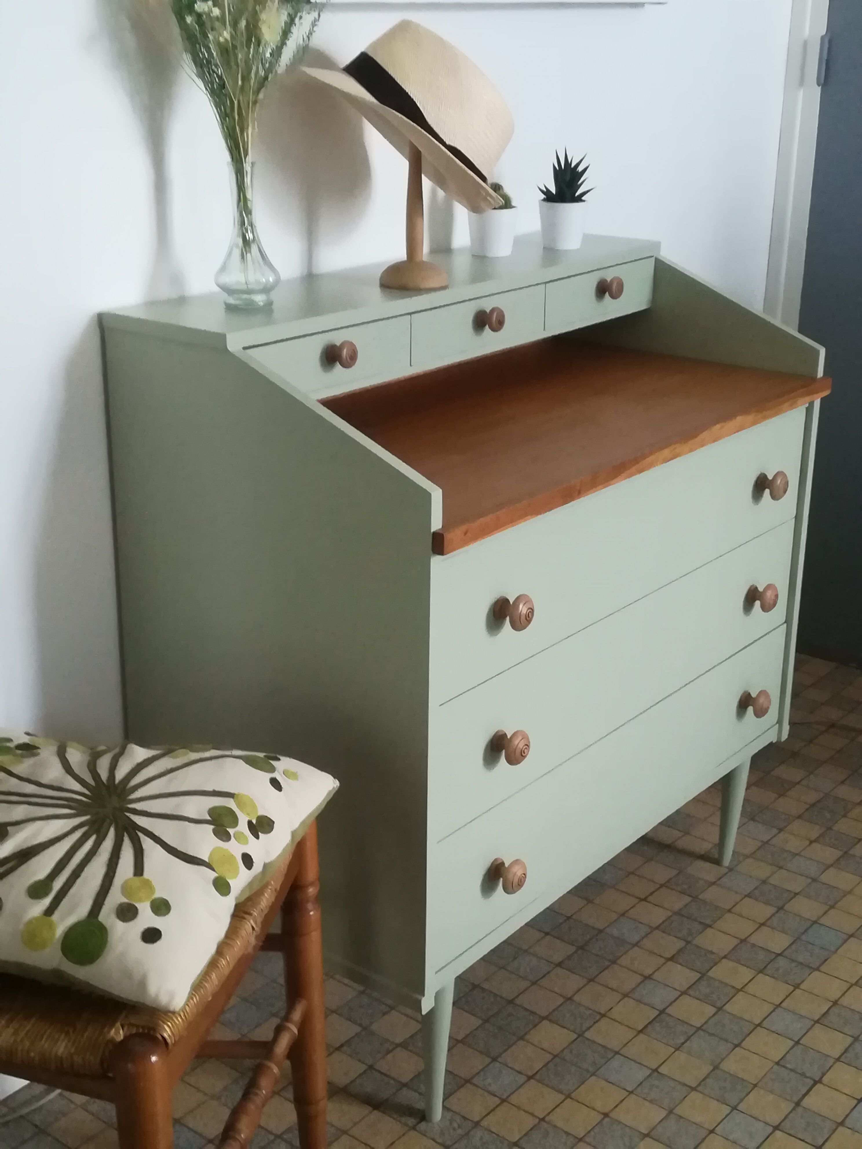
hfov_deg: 31.5
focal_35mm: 46
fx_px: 1527
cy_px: 574
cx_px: 431
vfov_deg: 41.2
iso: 500
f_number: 2.2
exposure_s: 1/25
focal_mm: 3.83
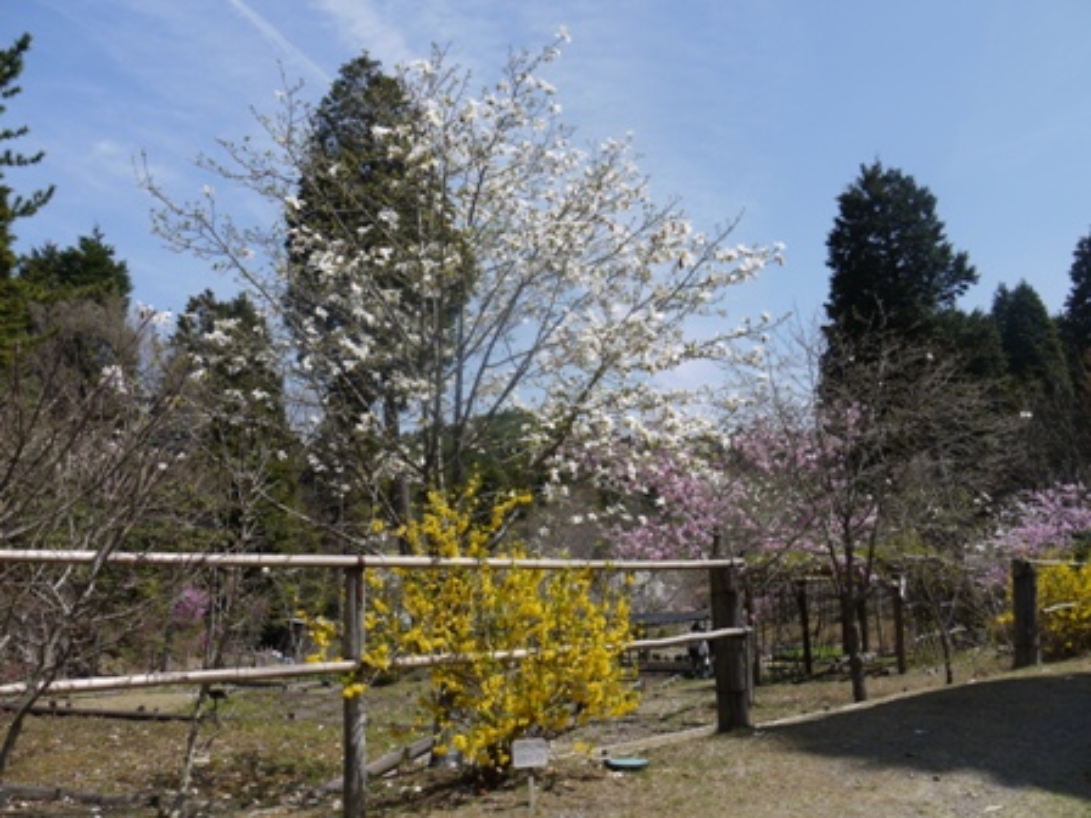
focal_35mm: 28
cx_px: 546
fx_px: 882
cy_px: 409
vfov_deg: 49.7
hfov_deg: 63.4
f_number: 7.1
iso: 100
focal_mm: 14
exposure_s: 1/400
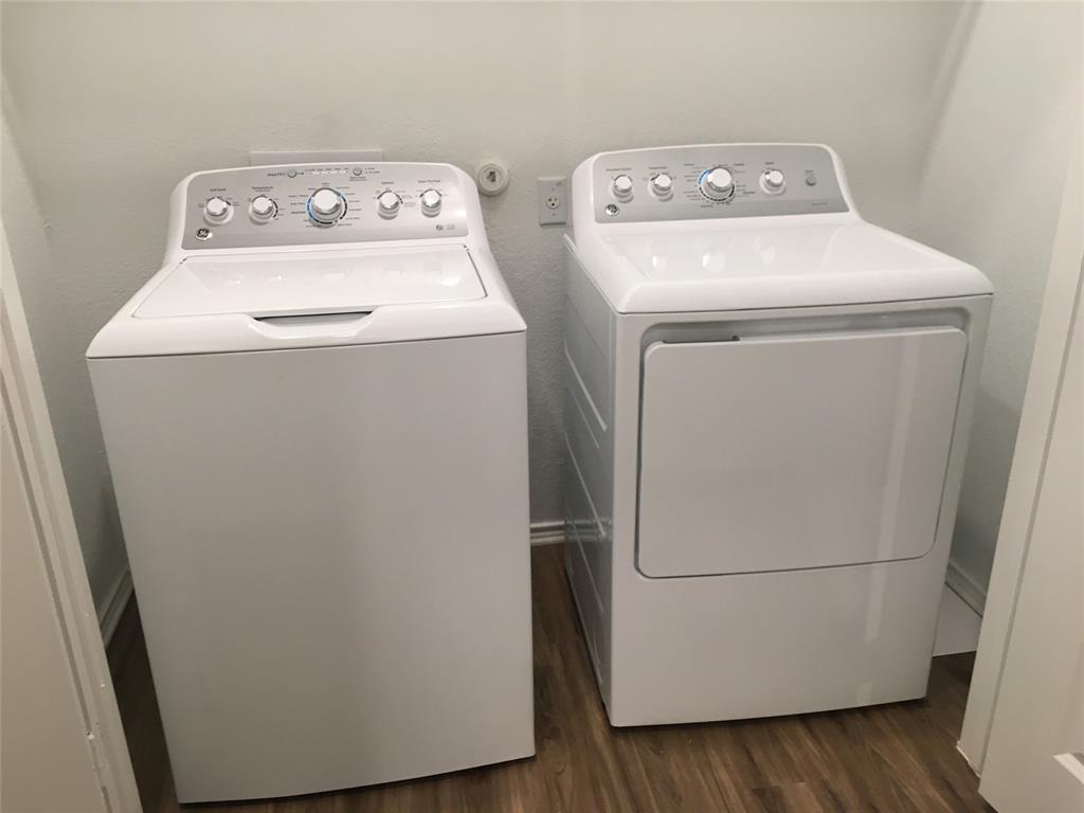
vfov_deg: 48.2
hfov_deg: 61.7
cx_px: 542
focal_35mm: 29
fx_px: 908
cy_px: 406
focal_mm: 4.15
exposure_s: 1/30
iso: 64
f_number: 2.2
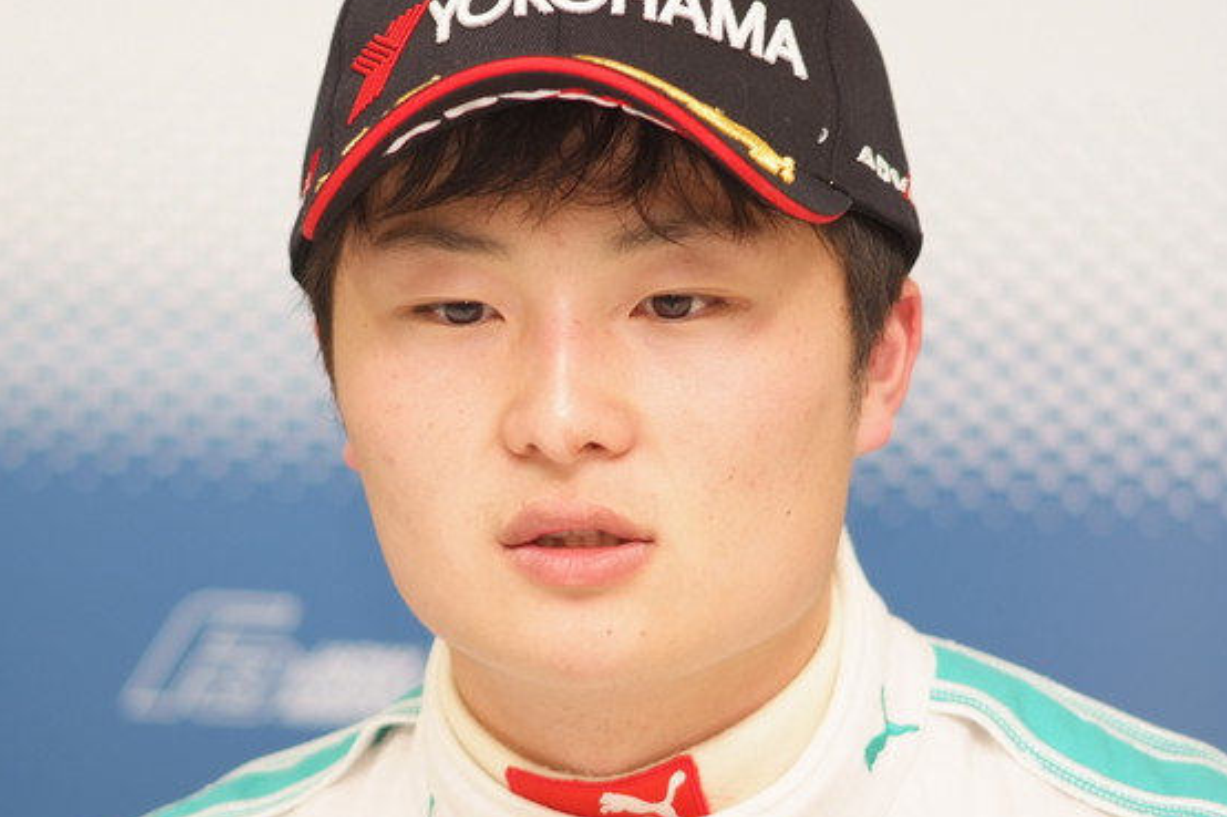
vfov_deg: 3.9
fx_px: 11959
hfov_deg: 5.9
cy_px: 443
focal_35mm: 351
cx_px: 545
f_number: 2.8
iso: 400
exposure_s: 1/125
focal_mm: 180
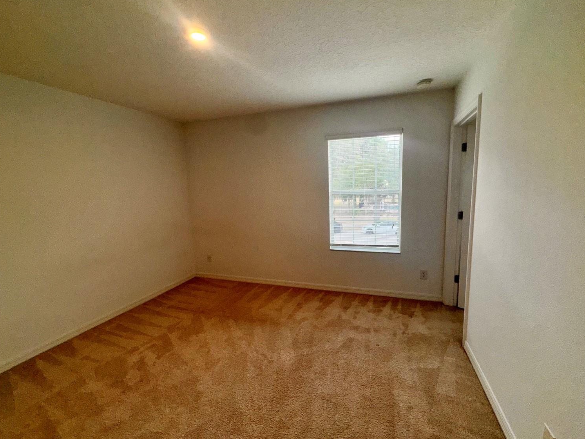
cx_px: 308
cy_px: 218
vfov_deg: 81.8
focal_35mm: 15
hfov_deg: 98.1
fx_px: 254
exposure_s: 1/122
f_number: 2.2
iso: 32
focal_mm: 2.22
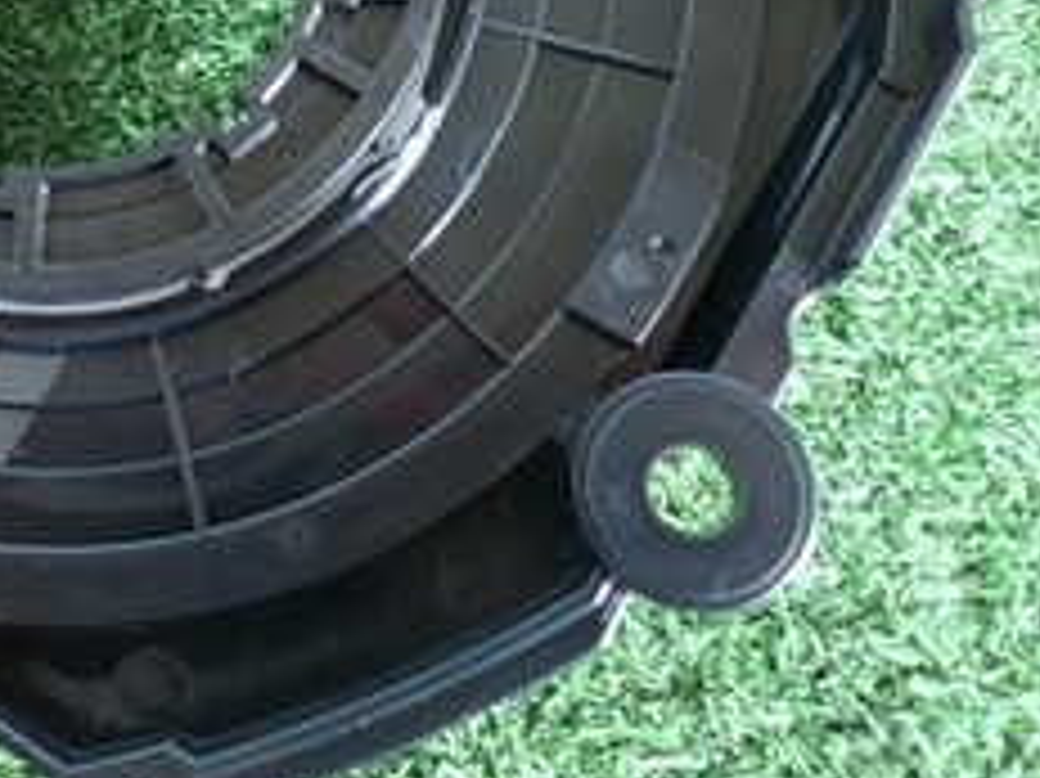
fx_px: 1952
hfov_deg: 27.8
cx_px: -41
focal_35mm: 65
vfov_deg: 21.8
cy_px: 18
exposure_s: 1/30
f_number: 2
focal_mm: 4.5
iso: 200
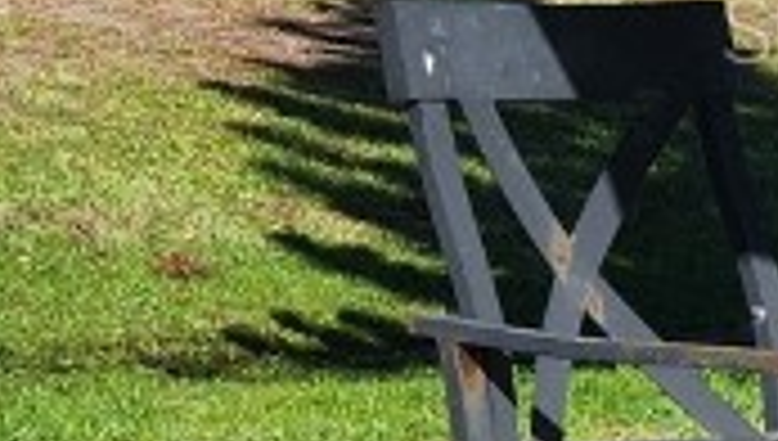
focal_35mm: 148
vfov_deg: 8.2
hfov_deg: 11.6
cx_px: -1156
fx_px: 3058
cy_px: 27
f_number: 1.8
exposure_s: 1/968
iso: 12
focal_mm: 6.4
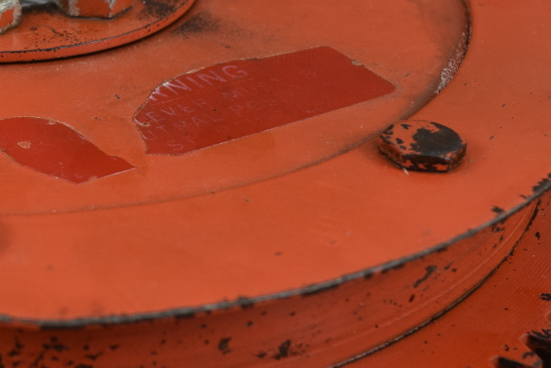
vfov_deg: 14.1
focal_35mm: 97
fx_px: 1490
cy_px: 155
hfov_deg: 20.4
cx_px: 16
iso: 400
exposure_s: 1/160
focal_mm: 25
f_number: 8
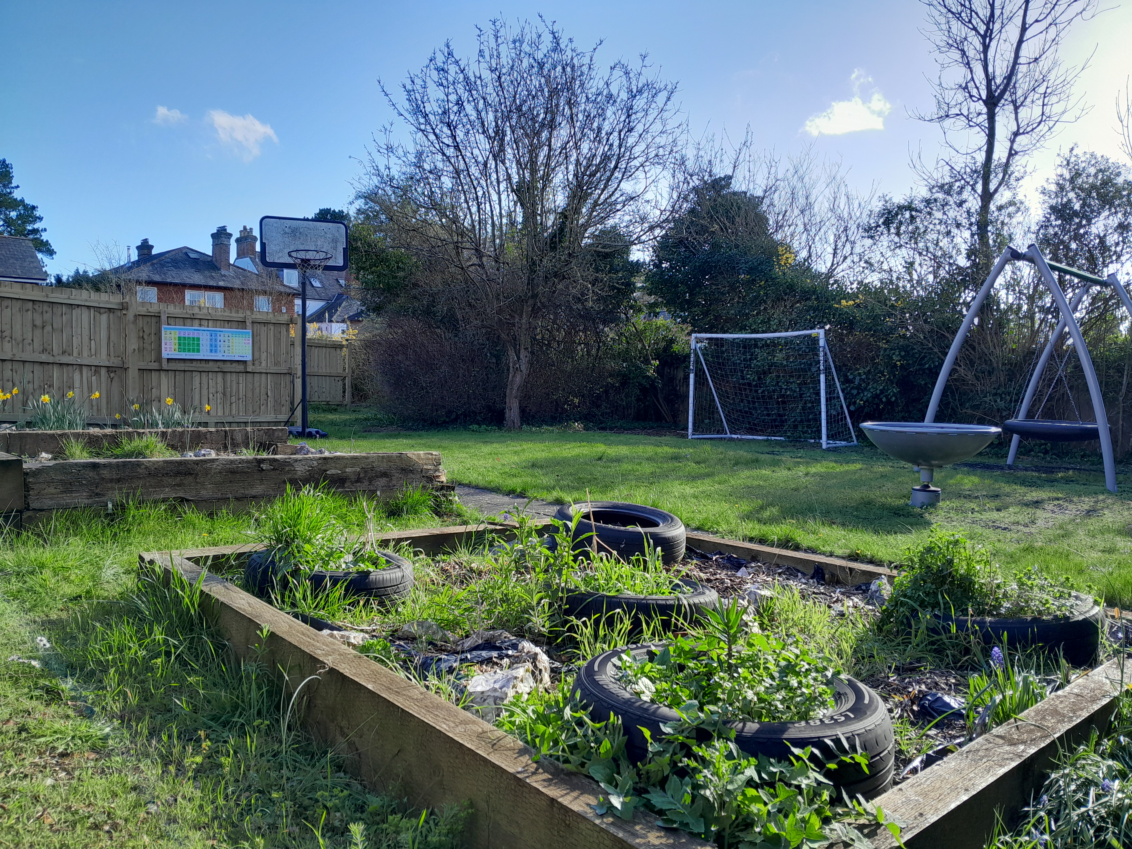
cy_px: 424
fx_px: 850
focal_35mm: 26
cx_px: 566
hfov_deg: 67.3
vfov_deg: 53.1
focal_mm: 3.98
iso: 40
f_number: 1.8
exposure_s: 1/153
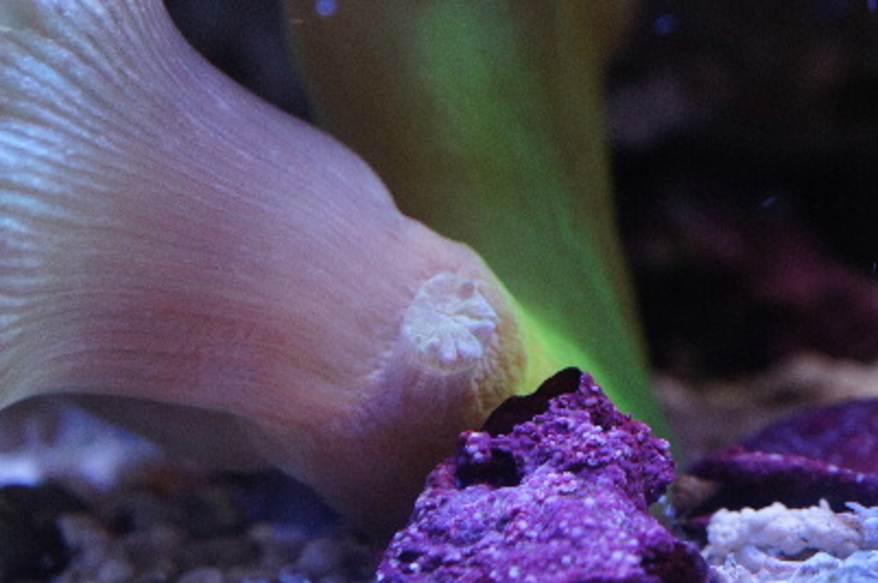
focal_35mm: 82
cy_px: 297
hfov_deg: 24.8
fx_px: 1997
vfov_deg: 16.6
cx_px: 446
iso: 1600
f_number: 8
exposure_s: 1/50
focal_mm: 50
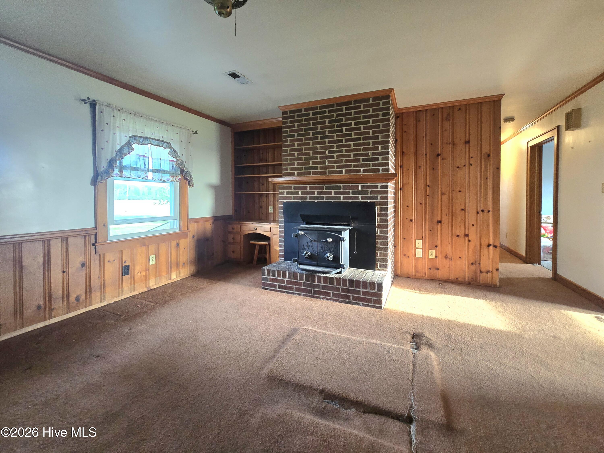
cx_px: 302
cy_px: 226
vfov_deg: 89.9
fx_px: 227
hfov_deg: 106.2
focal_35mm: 13
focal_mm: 2.2
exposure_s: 1/60.2
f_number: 2.2
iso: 400
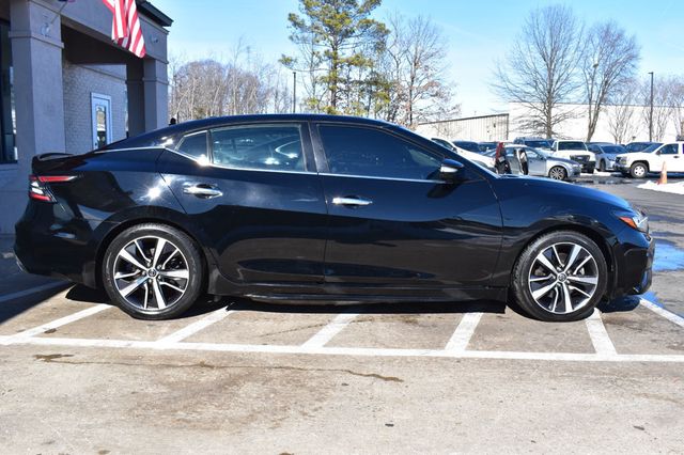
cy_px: 228
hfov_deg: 59.5
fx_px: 598
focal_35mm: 32
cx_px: 342
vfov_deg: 41.7
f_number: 11
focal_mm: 21
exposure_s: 1/400
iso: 400
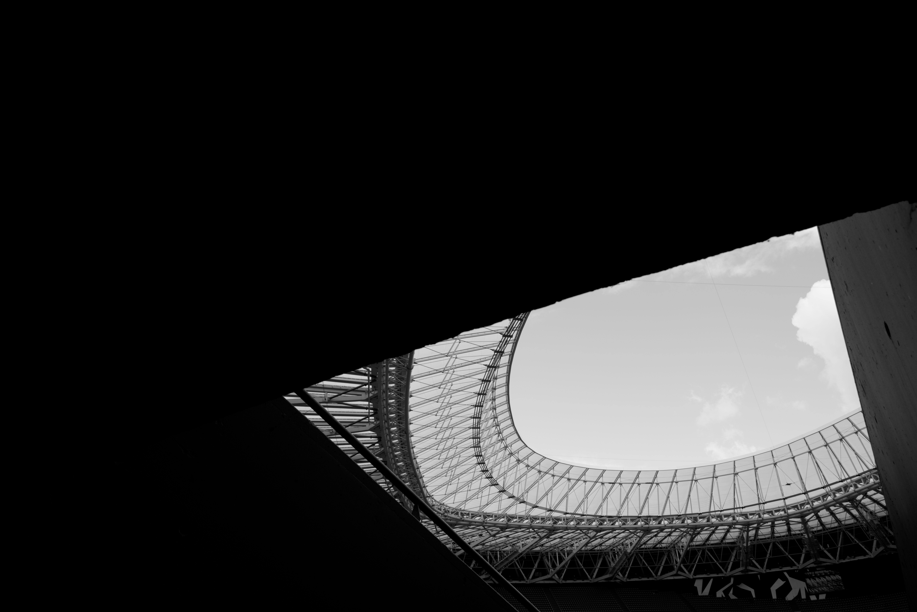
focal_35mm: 28
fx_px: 713
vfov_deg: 46.4
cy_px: 306
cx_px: 458
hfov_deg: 65.5
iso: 200
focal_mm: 28
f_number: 10
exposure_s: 1/125
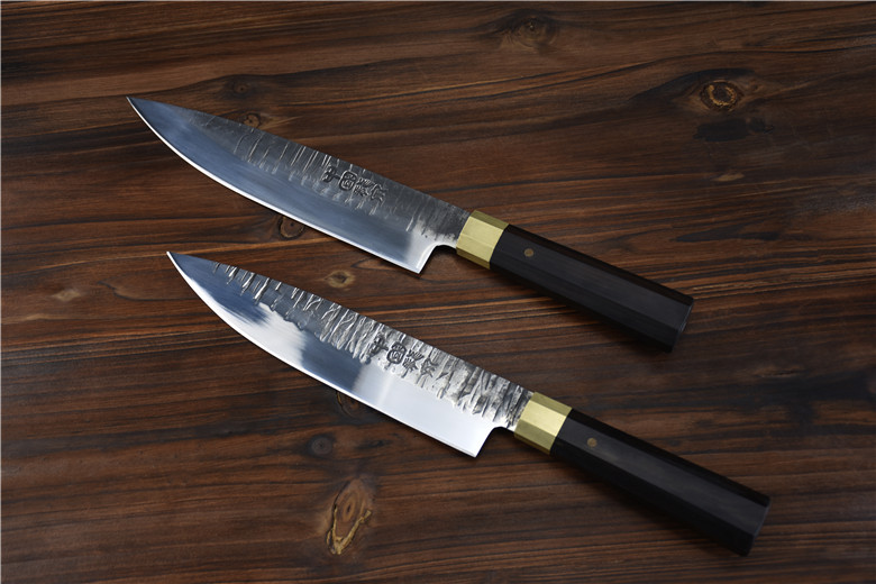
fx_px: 1277
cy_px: 292
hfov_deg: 37.9
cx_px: 438
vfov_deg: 25.8
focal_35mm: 52
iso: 100
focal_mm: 35
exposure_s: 1/25
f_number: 4.2
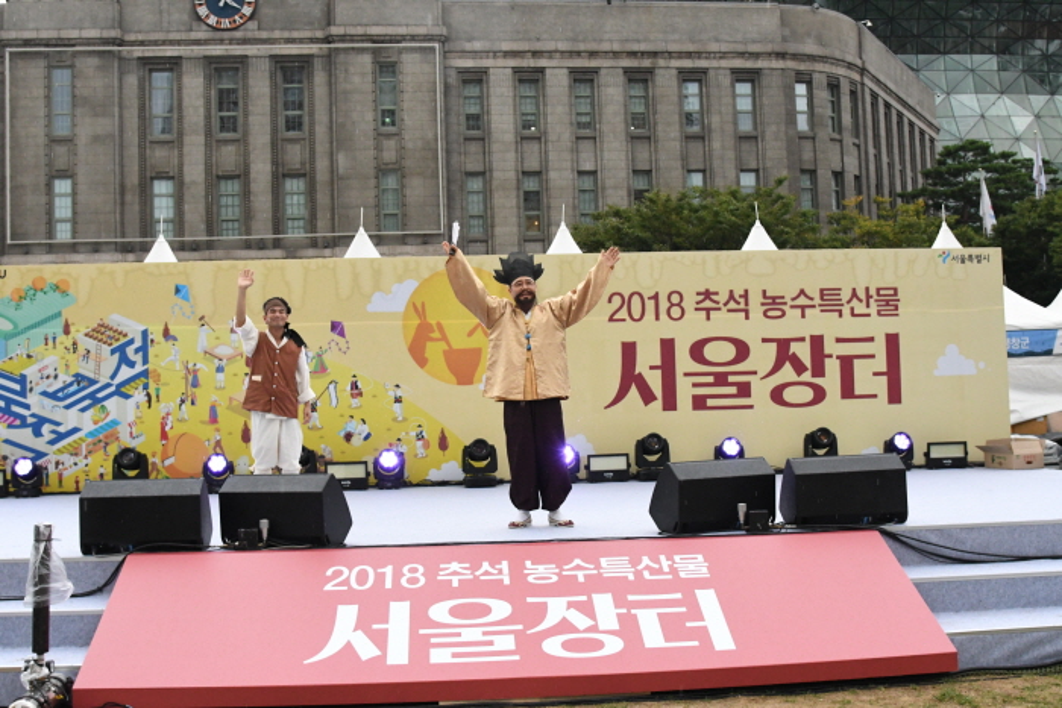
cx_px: 531
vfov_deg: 36.9
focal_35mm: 36
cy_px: 354
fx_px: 1062
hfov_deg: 53.1
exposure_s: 1/500
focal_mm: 24
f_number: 5.6
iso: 3200
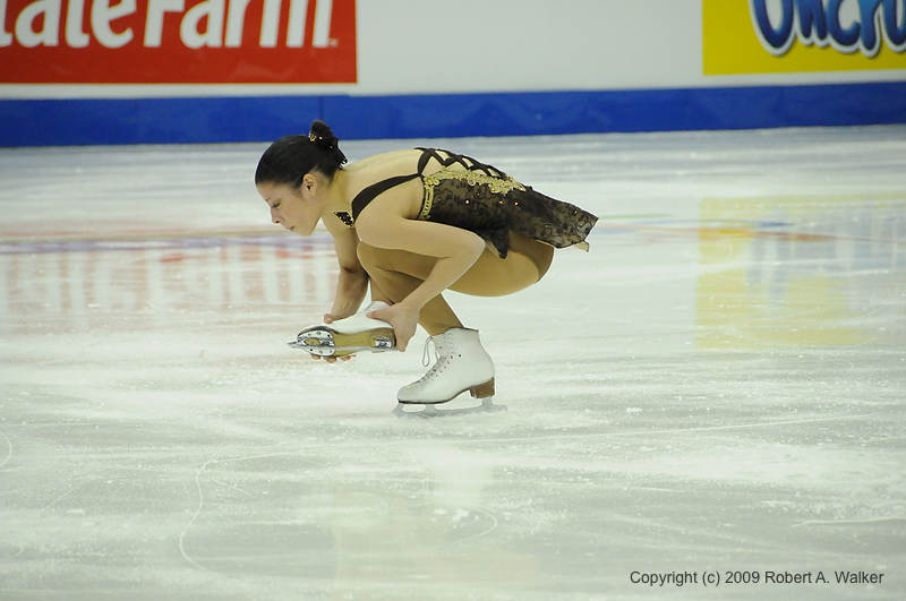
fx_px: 7539
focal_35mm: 300
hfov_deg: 6.9
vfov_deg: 4.6
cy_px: 300
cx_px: 453
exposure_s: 1/800
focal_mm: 200
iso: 3200
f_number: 5.6
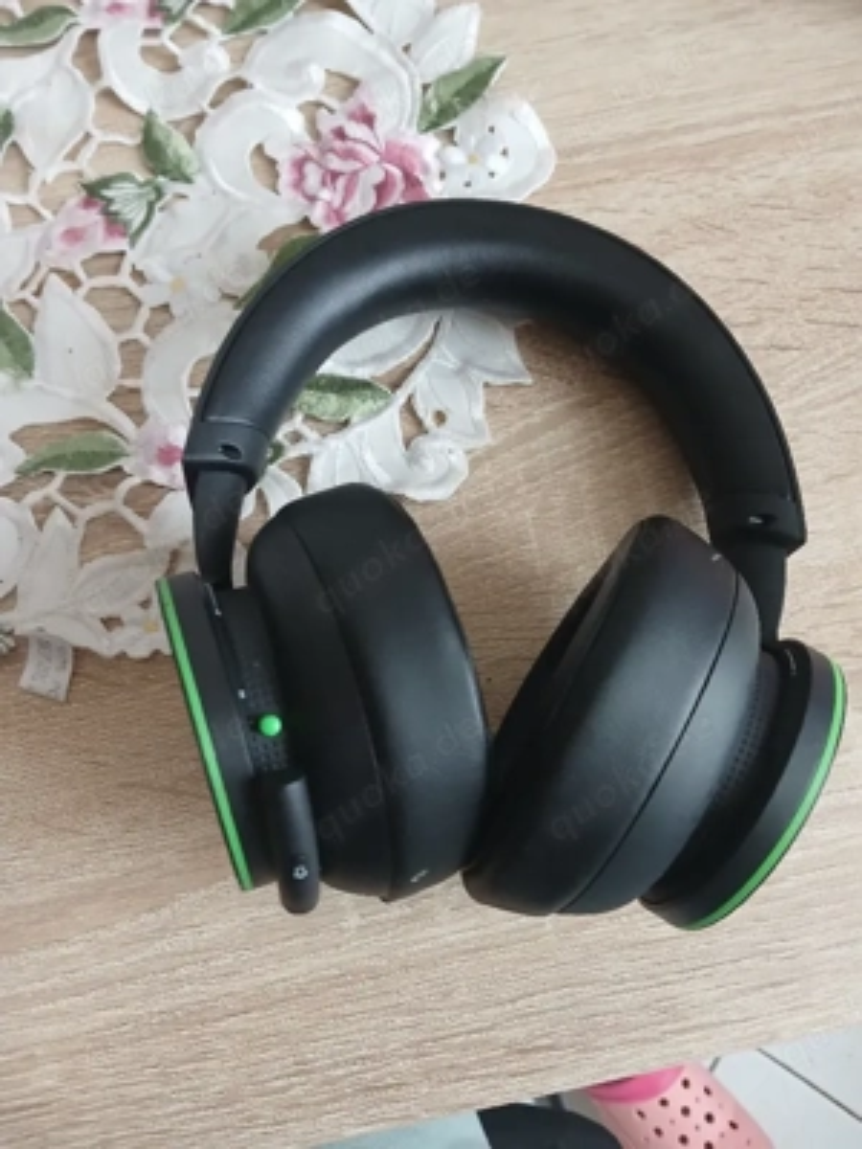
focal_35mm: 27
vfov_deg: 65.3
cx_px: 431
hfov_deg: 51.4
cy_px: 574
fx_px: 896
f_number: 1.8
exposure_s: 1/33.3
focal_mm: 3.98
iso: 200
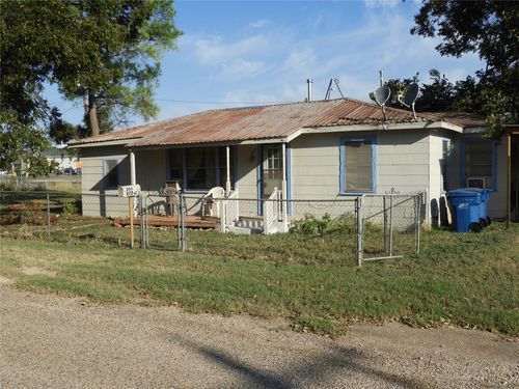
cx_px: 260
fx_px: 525
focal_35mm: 35
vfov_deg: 40.7
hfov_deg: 52.6
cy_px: 194
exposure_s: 1/1250
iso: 100
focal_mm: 6.3
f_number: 3.8
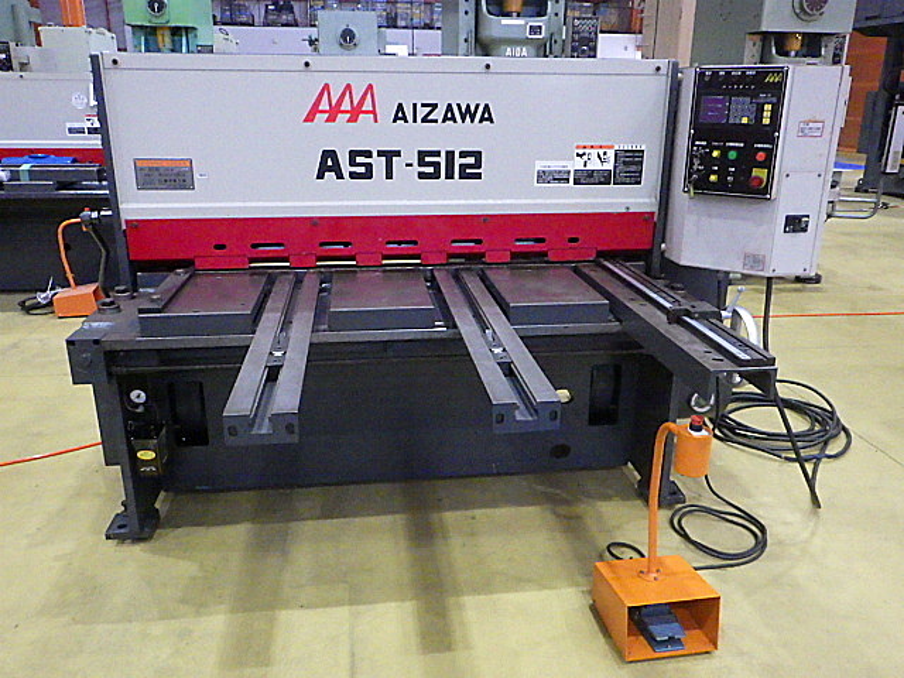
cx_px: 452
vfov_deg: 49.7
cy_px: 339
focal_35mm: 28
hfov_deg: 63.4
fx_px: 731
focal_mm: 5
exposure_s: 1/45
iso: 1250
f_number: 3.5
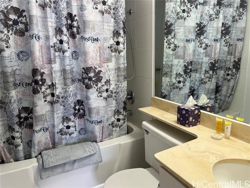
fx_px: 188
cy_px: 94
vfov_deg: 53.1
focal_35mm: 26
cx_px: 125
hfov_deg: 67.3
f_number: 1.5
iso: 80
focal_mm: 5.7
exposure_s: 1/120
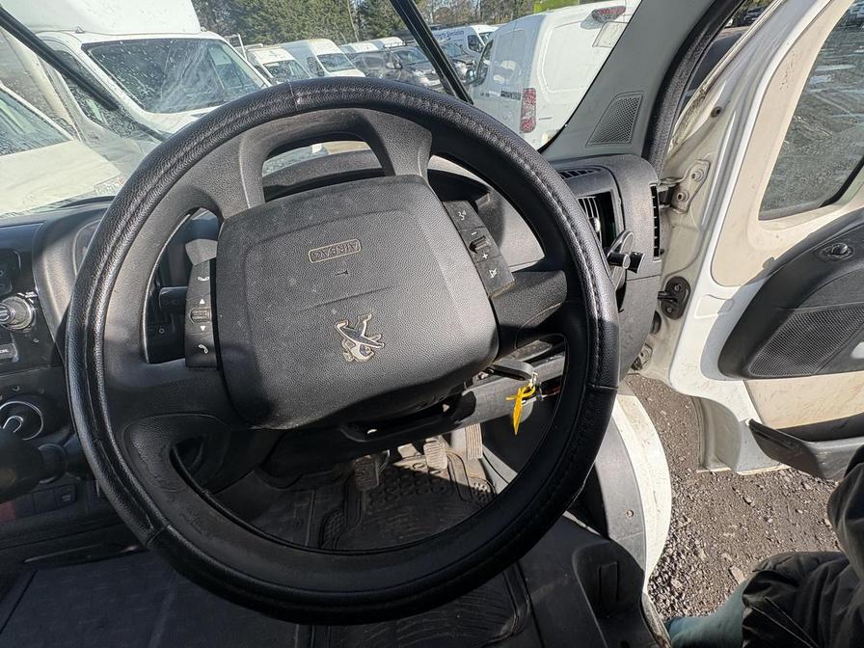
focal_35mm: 14
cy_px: 324
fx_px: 349
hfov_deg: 102.1
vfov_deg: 85.7
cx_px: 432
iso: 50
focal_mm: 2.22
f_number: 2.2
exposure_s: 1/453
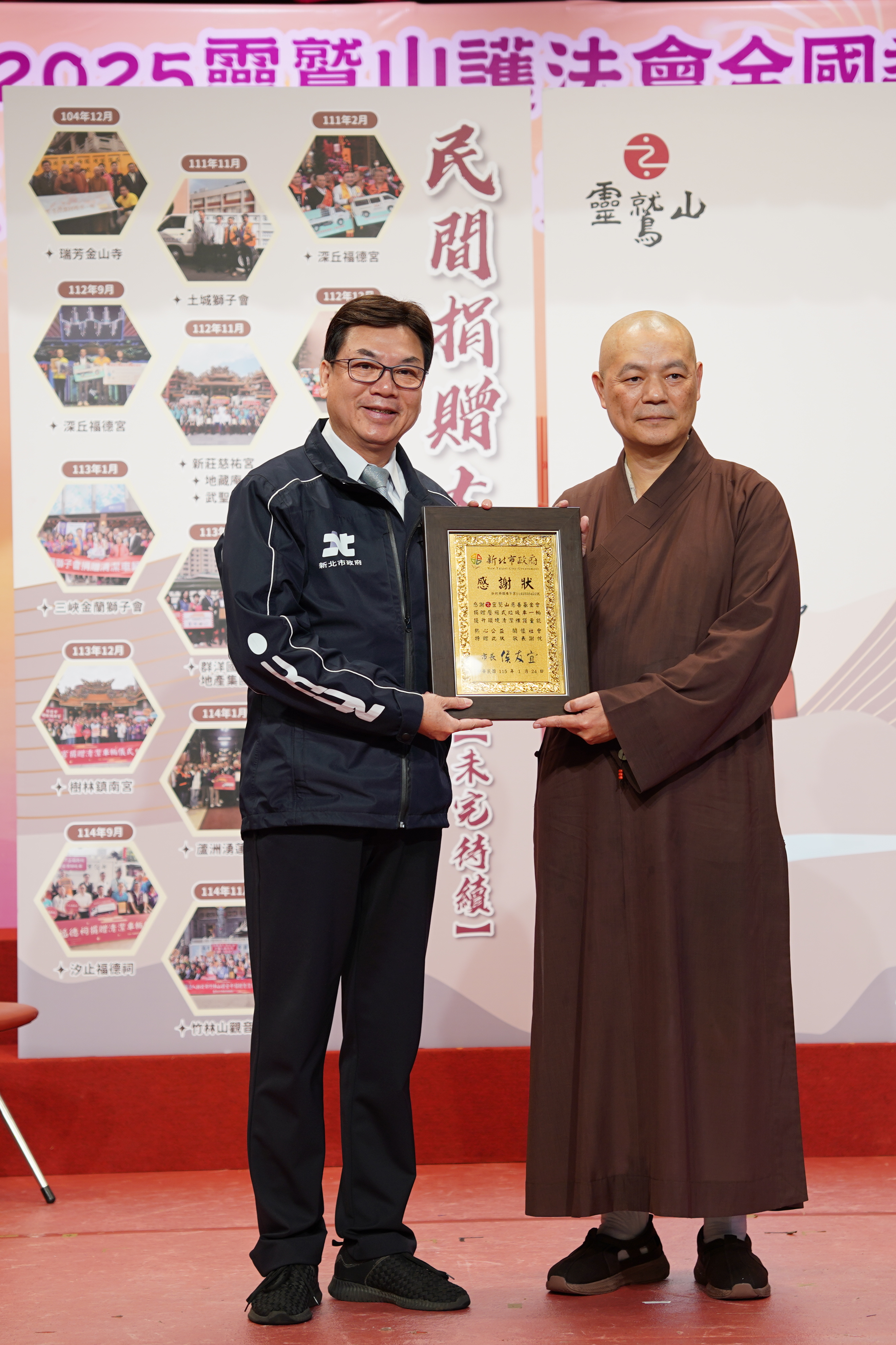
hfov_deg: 12.9
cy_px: 674
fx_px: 3956
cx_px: 467
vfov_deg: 19.3
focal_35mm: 106
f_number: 2.8
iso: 160
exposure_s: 1/80
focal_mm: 70
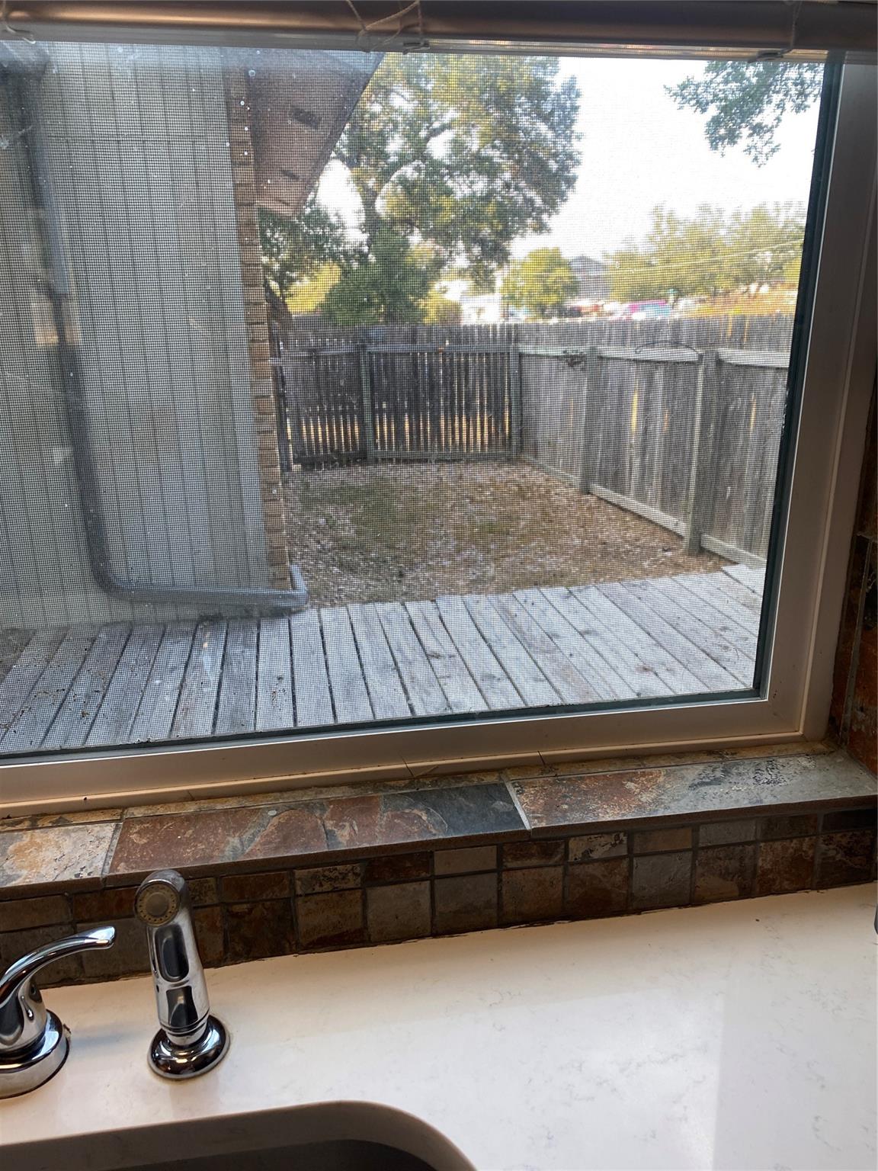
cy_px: 586
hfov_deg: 53.1
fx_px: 879
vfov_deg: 67.3
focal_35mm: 26
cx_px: 439
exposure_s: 1/120
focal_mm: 4.25
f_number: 1.8
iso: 50
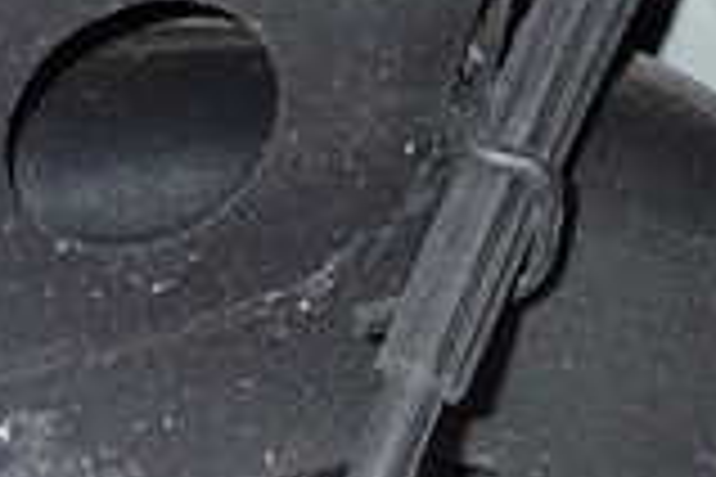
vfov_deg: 12.8
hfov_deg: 20.8
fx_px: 1949
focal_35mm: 98
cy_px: 842
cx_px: 459
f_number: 2
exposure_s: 1/30
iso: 200
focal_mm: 4.5
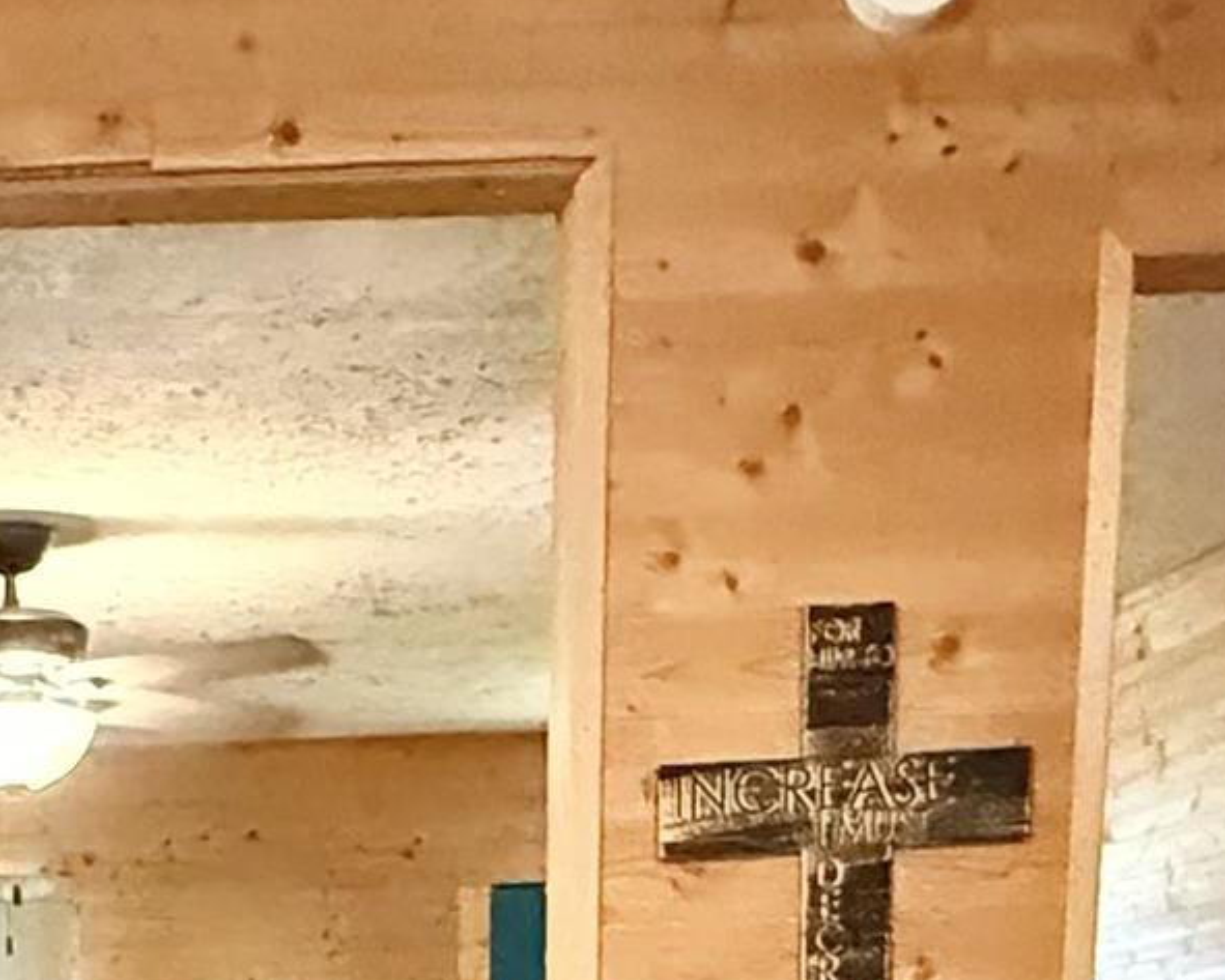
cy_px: 1674
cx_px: -6
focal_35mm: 71
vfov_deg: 18.0
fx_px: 2575
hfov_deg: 25.4
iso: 1250
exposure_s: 1/60
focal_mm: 2.22
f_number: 2.2
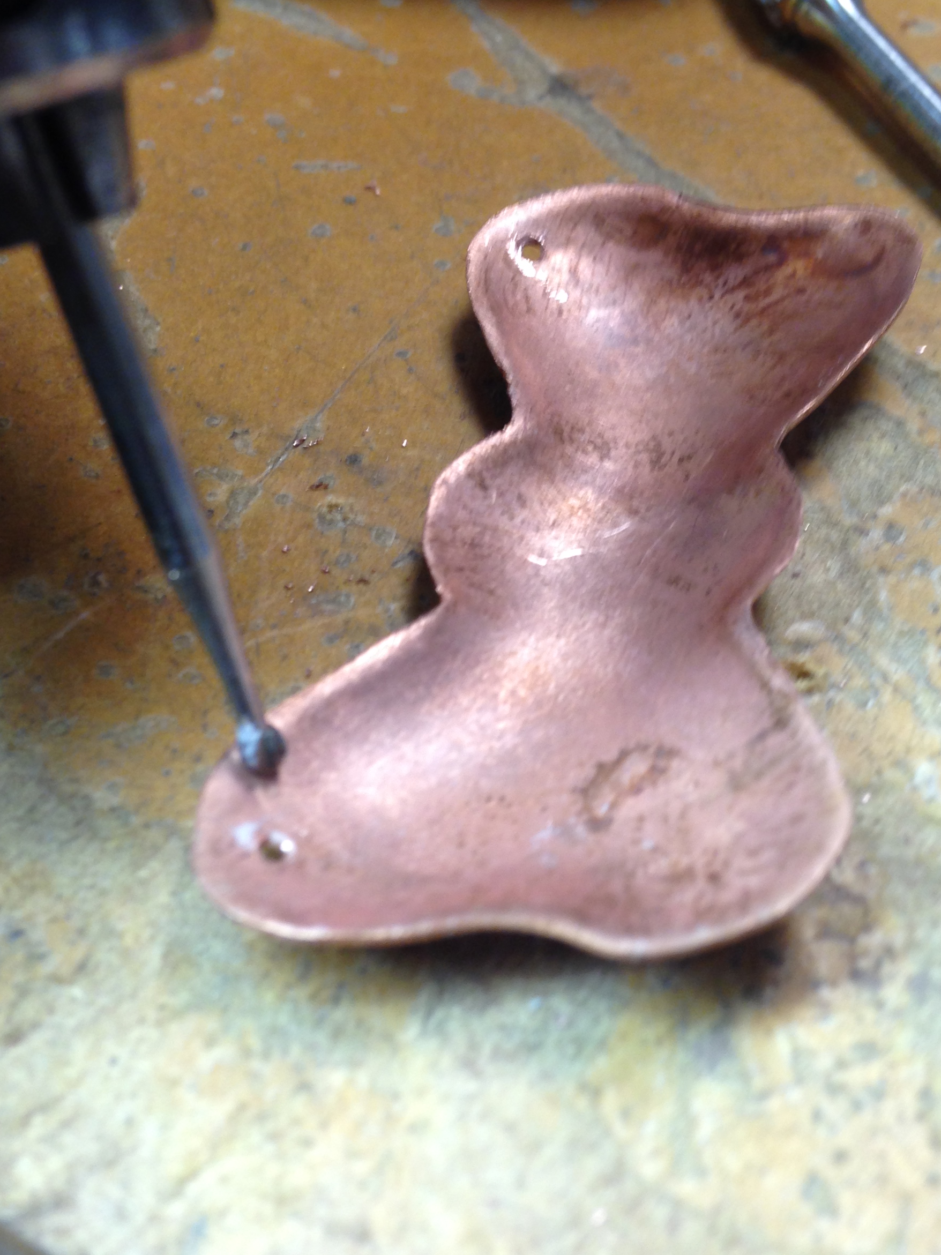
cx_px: 577
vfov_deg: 41.2
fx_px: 1668
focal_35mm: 46
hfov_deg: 31.4
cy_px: 557
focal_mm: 4.12
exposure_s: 1/20
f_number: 2.4
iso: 64
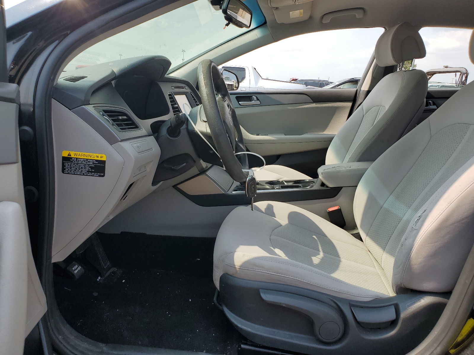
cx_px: 237
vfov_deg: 53.1
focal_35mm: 26
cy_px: 178
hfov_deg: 67.3
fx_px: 356
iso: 50
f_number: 1.5
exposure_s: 1/714
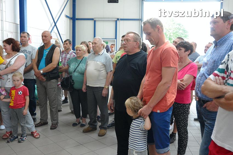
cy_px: 78
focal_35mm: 36
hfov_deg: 53.2
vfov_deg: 36.8
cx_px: 116
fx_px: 233
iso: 1600
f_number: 7.1
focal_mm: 24
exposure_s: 1/125
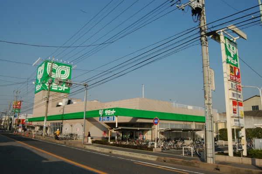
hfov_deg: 67.5
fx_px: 196
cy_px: 87
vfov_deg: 47.8
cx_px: 131
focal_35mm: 27
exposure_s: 1/100
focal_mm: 18
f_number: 20
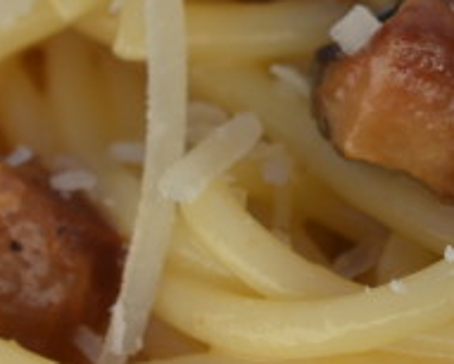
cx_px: 535
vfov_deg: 5.1
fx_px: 4046
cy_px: 7
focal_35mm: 301
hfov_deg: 6.4
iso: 100
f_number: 8
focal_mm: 40
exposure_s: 1/250
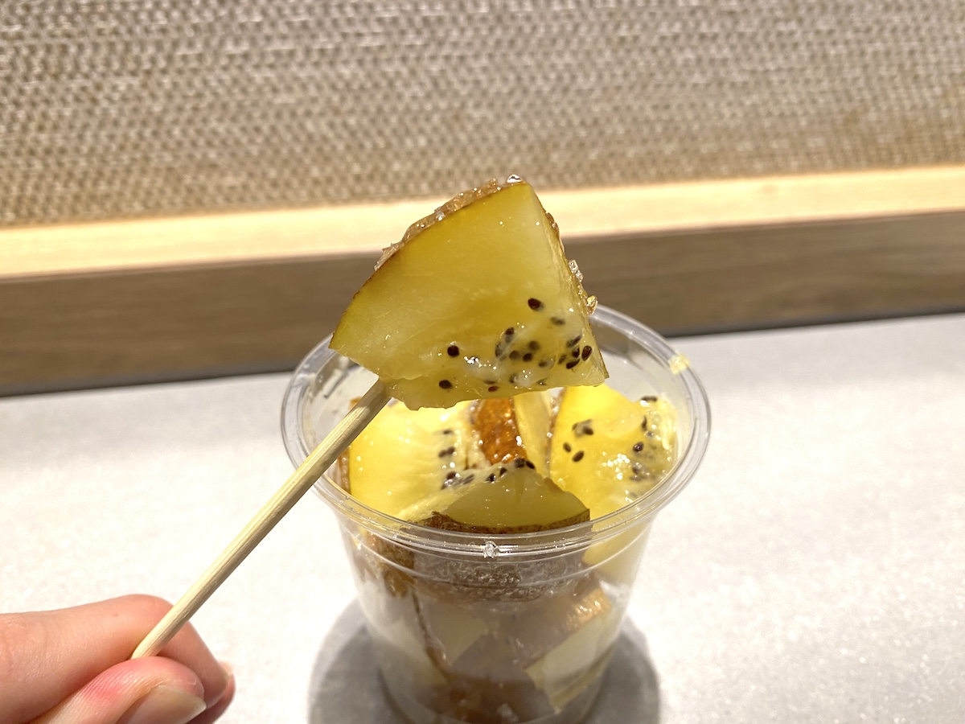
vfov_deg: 54.9
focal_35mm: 25
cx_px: 482
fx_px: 697
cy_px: 362
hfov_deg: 69.4
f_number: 1.8
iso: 64
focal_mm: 4.25
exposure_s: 1/50
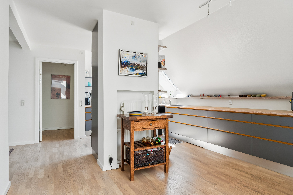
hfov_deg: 82.0
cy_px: 98
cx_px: 146
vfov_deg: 60.2
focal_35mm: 21
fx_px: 168
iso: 100
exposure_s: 1/30
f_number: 7.1
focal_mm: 13.8
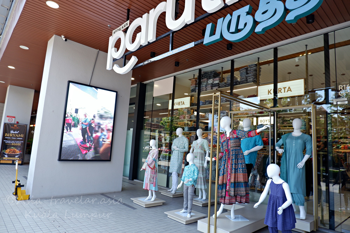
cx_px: 175
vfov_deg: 55.1
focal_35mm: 23
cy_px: 116
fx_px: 224
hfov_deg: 76.1
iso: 200
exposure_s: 1/140
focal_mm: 15
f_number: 4
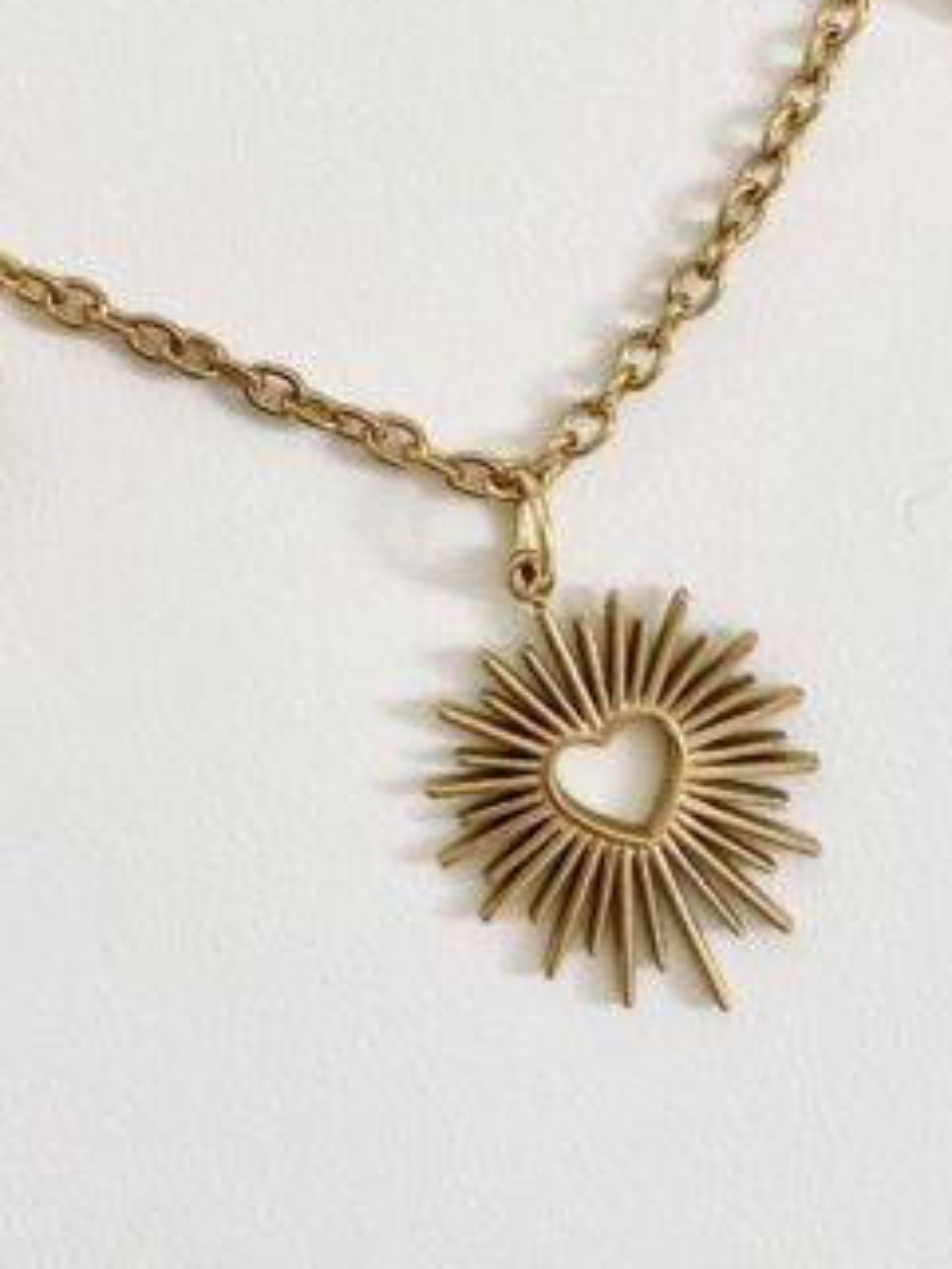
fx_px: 3042
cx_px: 253
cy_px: 162
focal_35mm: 83
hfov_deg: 17.7
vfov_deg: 23.0
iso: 80
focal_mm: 4.25
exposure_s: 1/122
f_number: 1.8
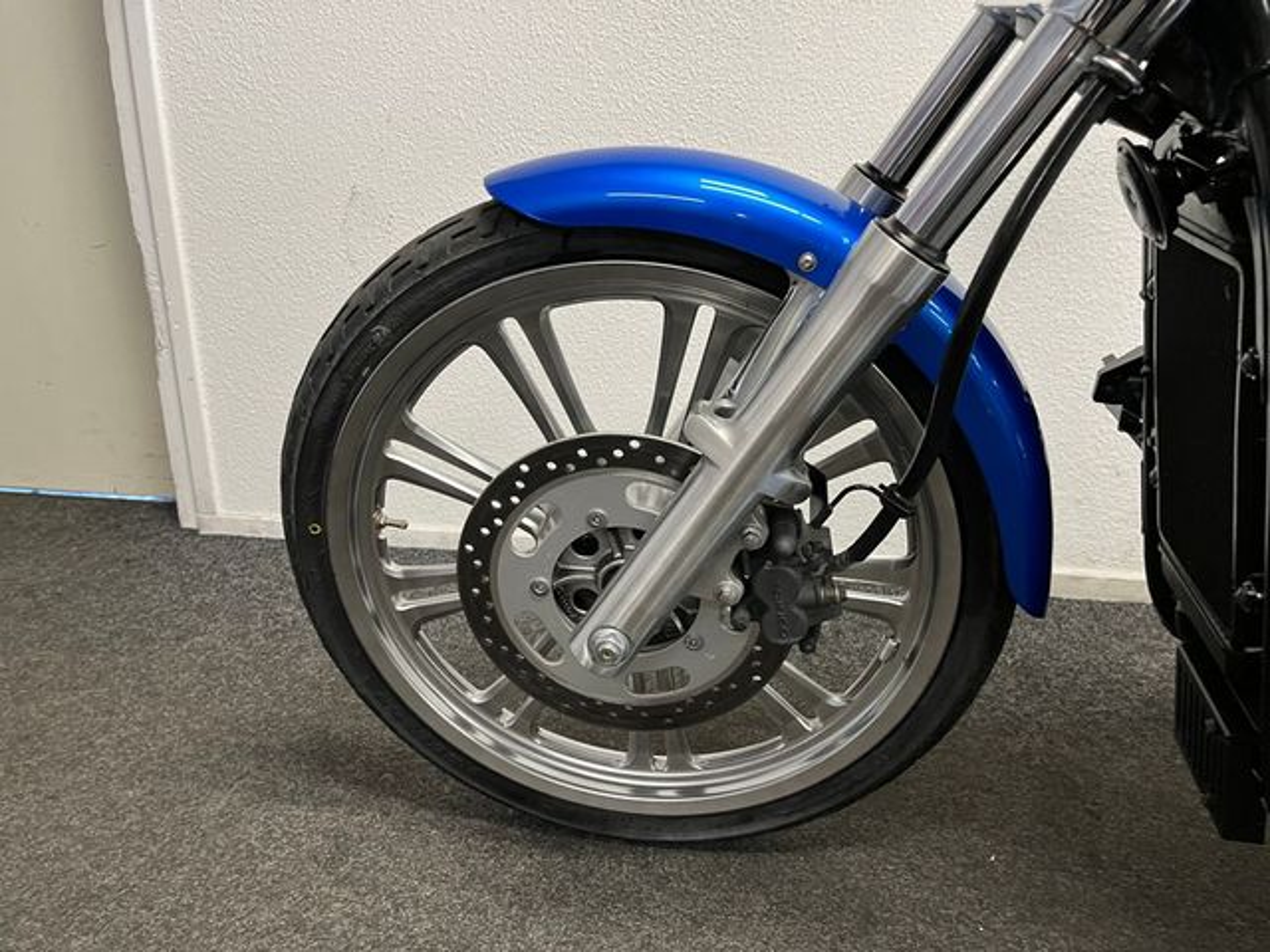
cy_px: 476
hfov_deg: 67.3
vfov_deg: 53.1
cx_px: 635
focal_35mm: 26
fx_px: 954
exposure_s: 1/50
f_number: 1.6
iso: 160
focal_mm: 5.1
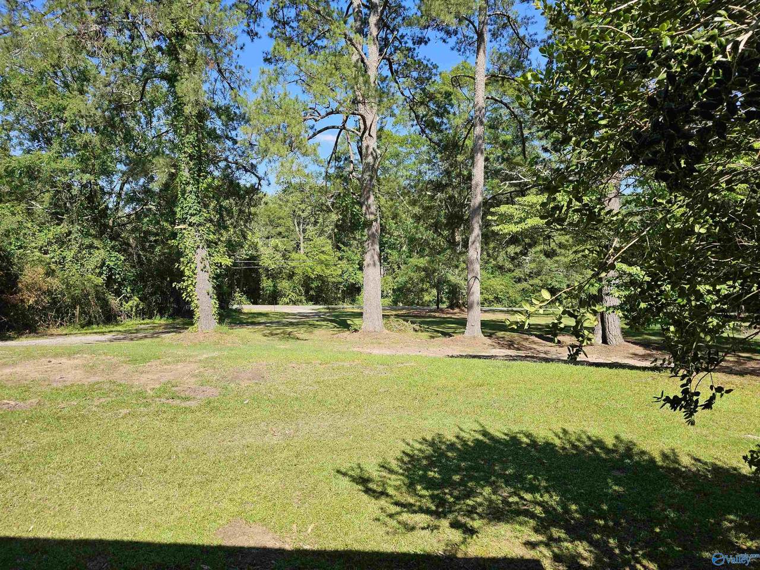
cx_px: 380
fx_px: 505
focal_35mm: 23
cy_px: 285
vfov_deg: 58.9
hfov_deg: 73.9
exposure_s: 1/485
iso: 10
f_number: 1.7
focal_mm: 6.3
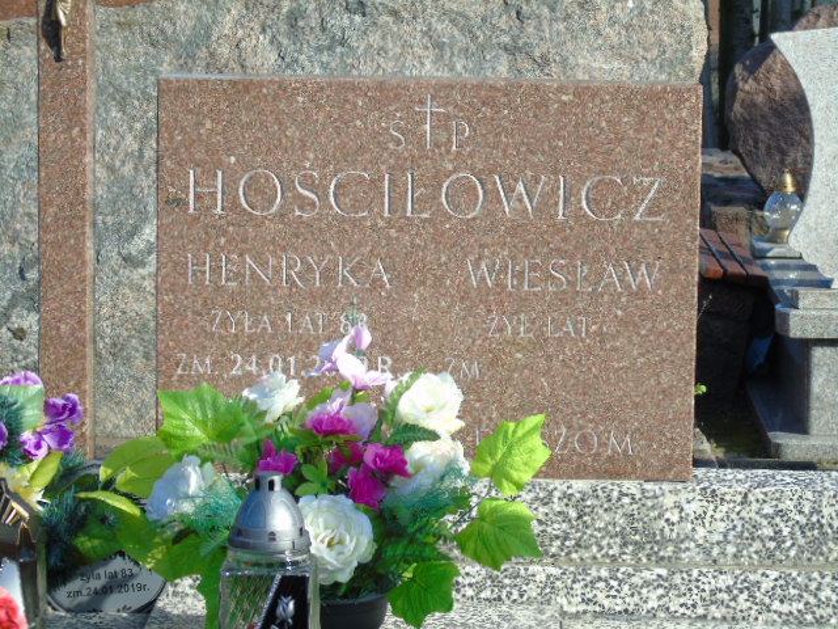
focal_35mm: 124
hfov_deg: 15.9
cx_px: 419
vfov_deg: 12.0
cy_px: 314
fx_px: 3002
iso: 80
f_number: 4.6
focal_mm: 22
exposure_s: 1/250
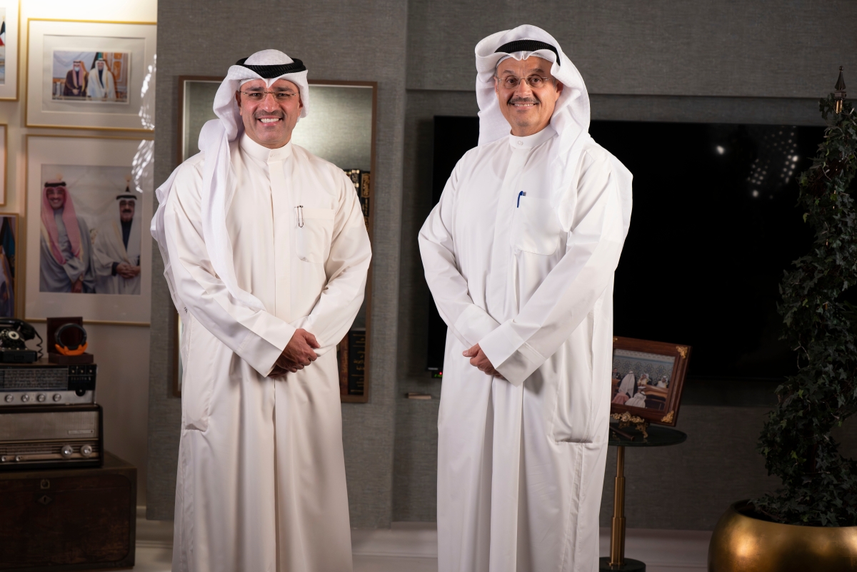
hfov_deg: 28.8
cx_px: 428
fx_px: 1666
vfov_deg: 19.5
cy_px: 286
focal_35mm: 70
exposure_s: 1/125
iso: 2500
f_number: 4
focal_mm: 70
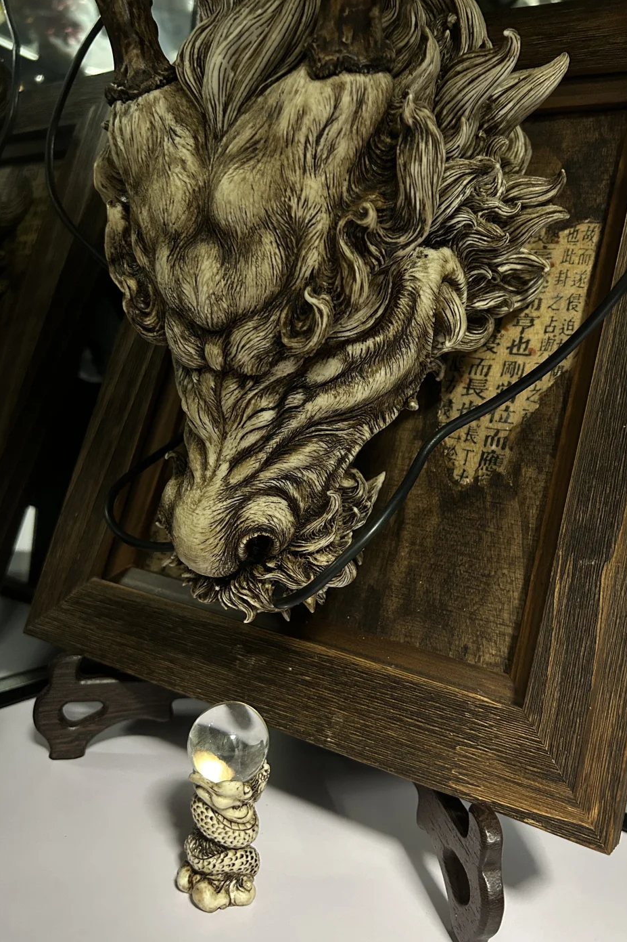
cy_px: 460
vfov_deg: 65.5
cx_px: 342
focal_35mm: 28
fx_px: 732
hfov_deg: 46.3
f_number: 1.5
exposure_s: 1/30
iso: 640
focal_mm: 5.7
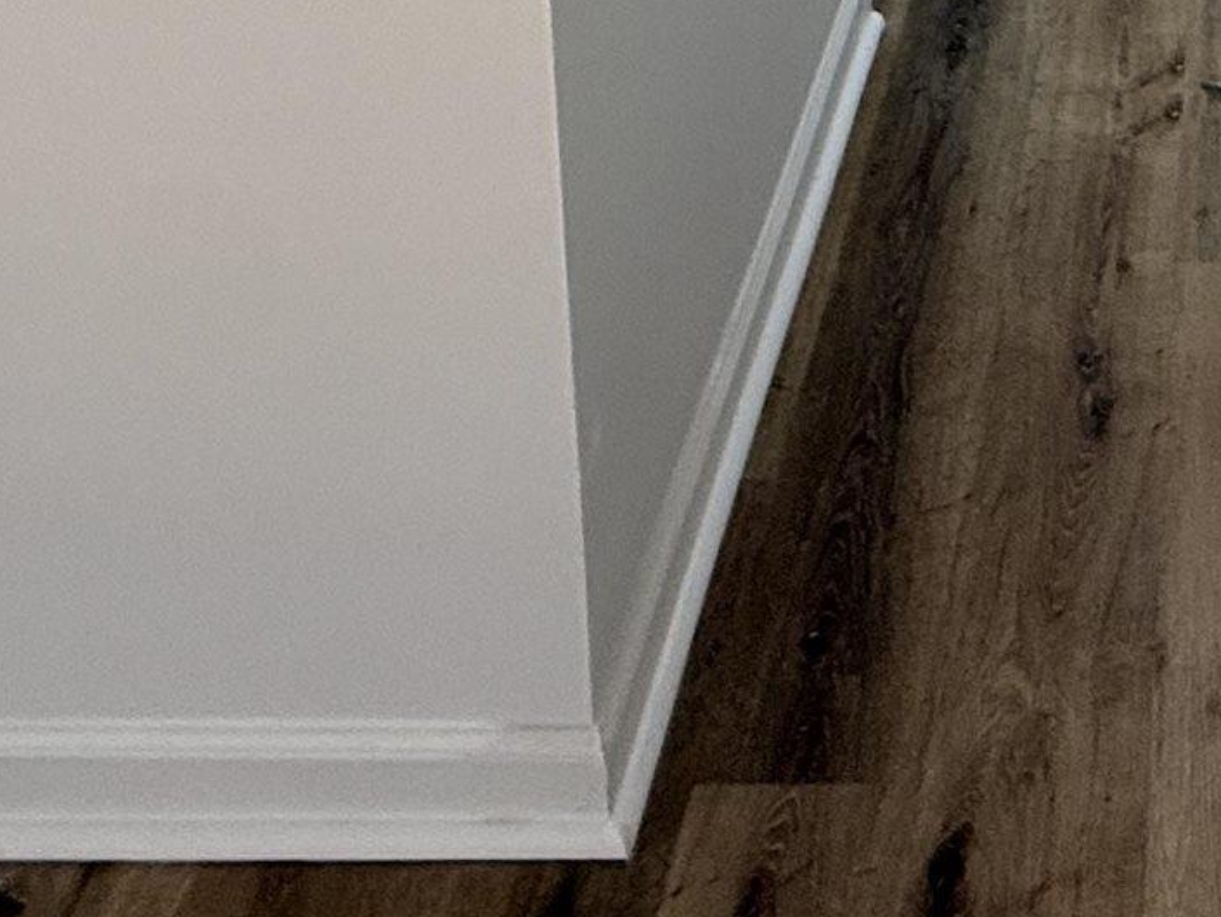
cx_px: 1278
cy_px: -789
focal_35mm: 61
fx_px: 2152
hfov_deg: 29.2
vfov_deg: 18.3
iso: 100
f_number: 2.2
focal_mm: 2.22
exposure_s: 1/100
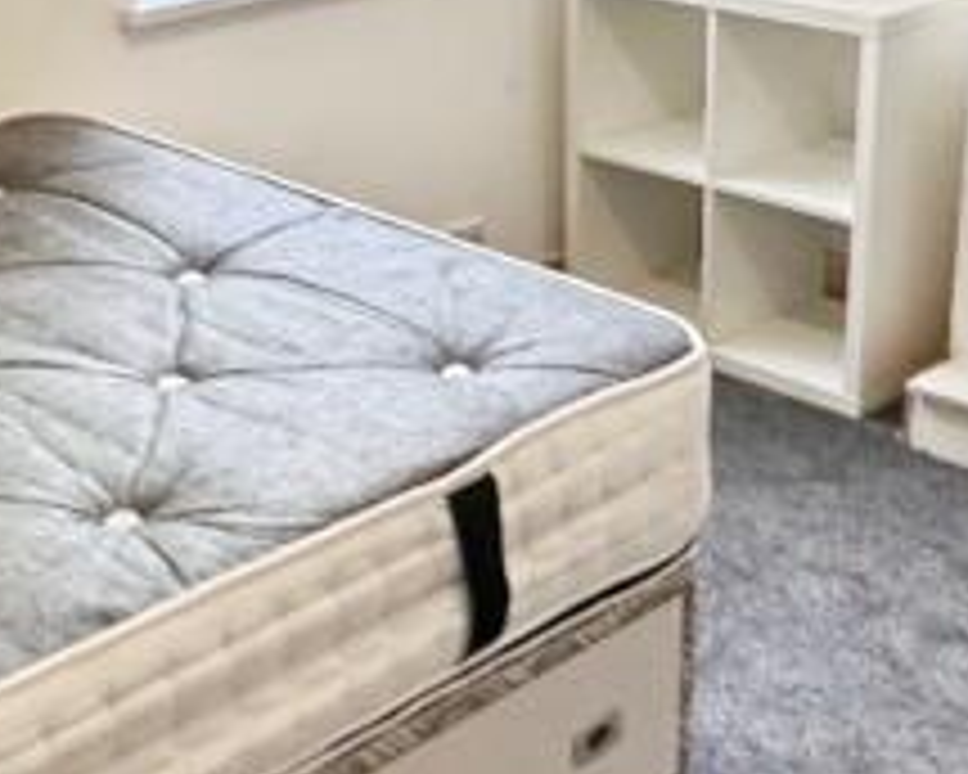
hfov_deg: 29.1
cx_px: 576
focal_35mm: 65
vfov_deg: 23.4
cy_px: 470
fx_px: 1862
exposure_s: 1/50
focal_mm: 2.22
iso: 320
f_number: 2.2
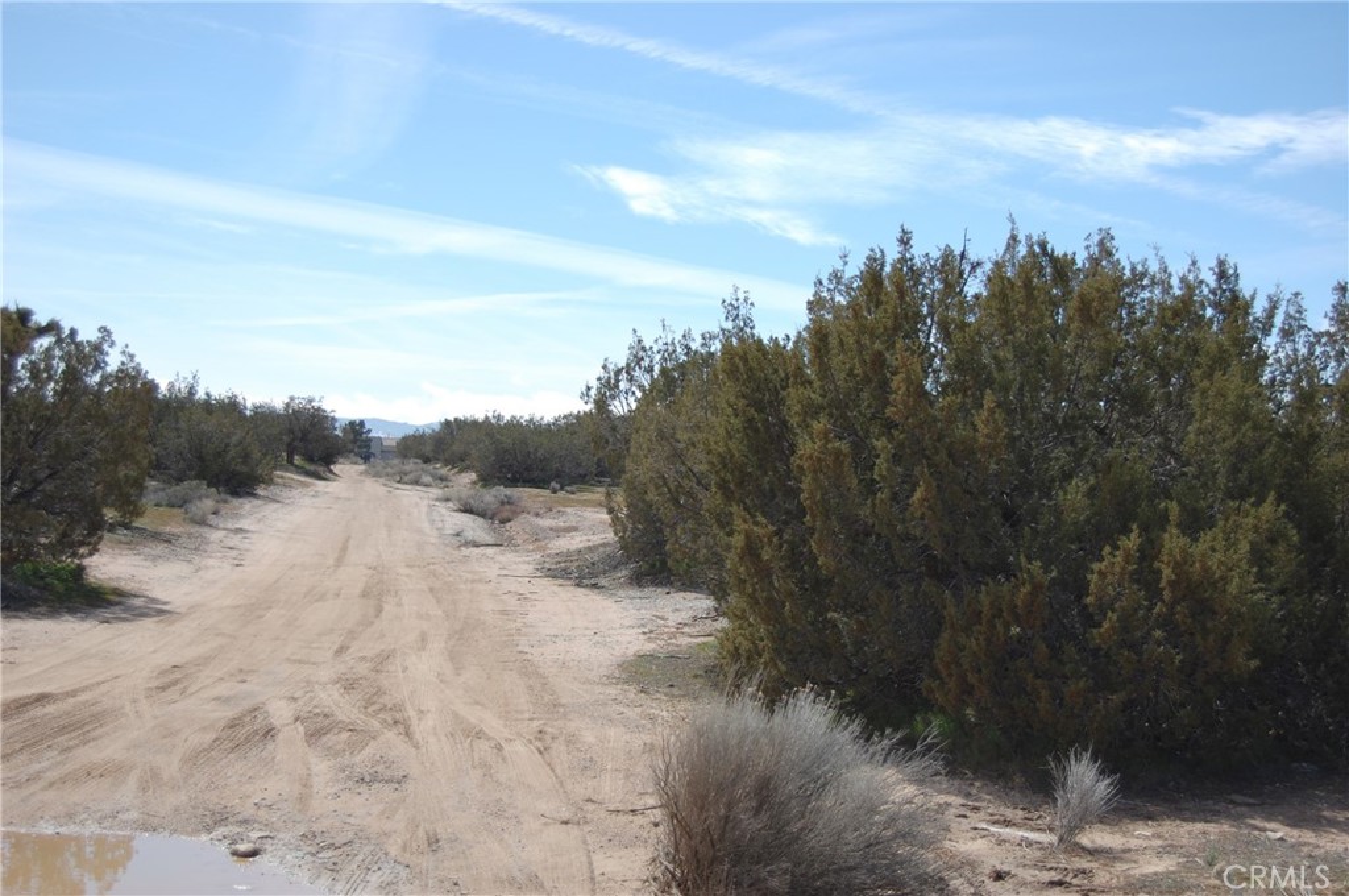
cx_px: 674
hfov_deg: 38.9
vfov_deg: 26.4
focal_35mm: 51
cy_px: 448
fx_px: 1909
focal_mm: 34
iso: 200
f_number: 4.5
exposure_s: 1/1000
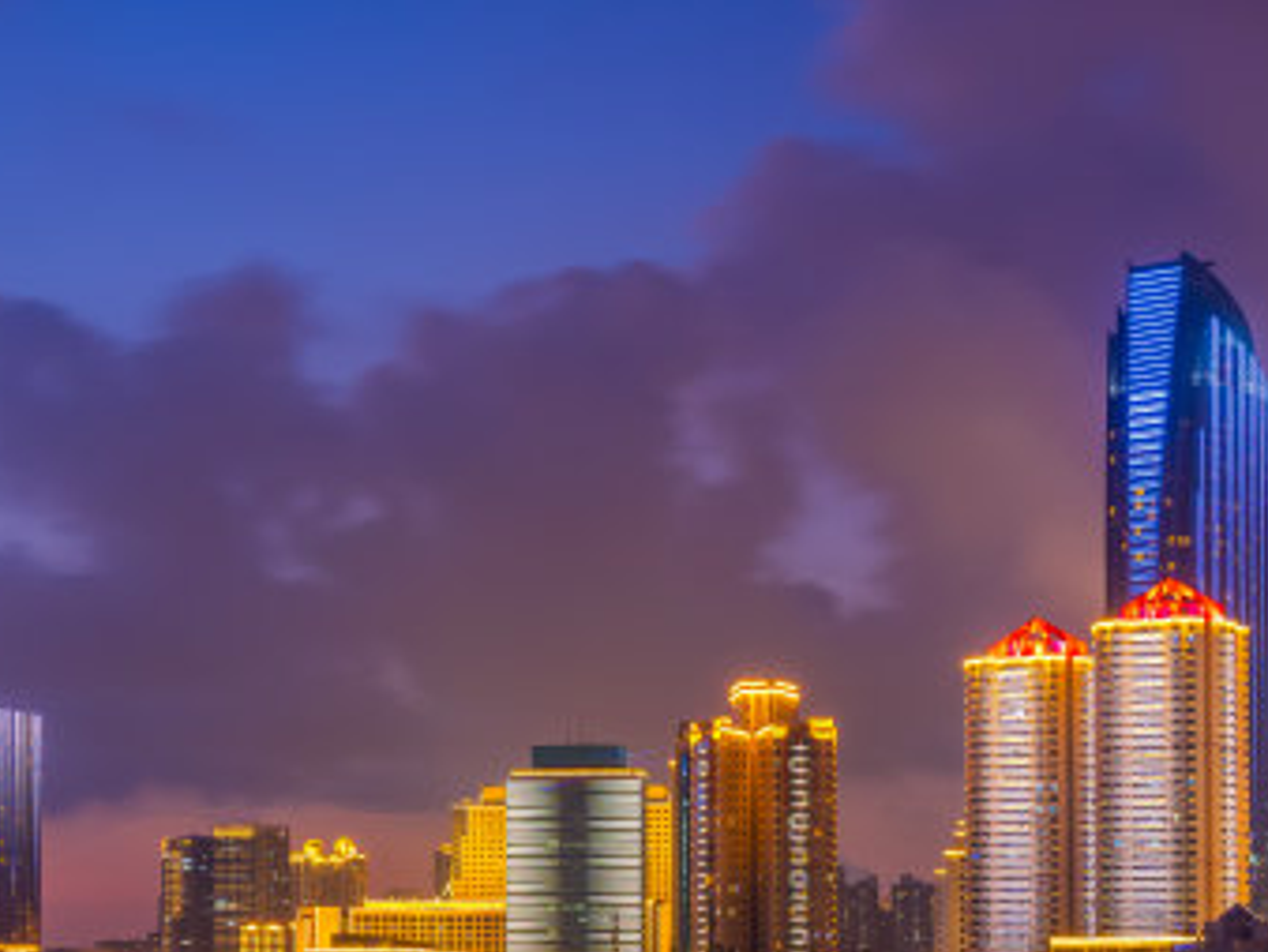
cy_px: 611
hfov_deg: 24.4
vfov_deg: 18.4
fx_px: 2933
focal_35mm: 80
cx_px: 581
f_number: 11
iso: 100
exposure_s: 5
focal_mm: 46
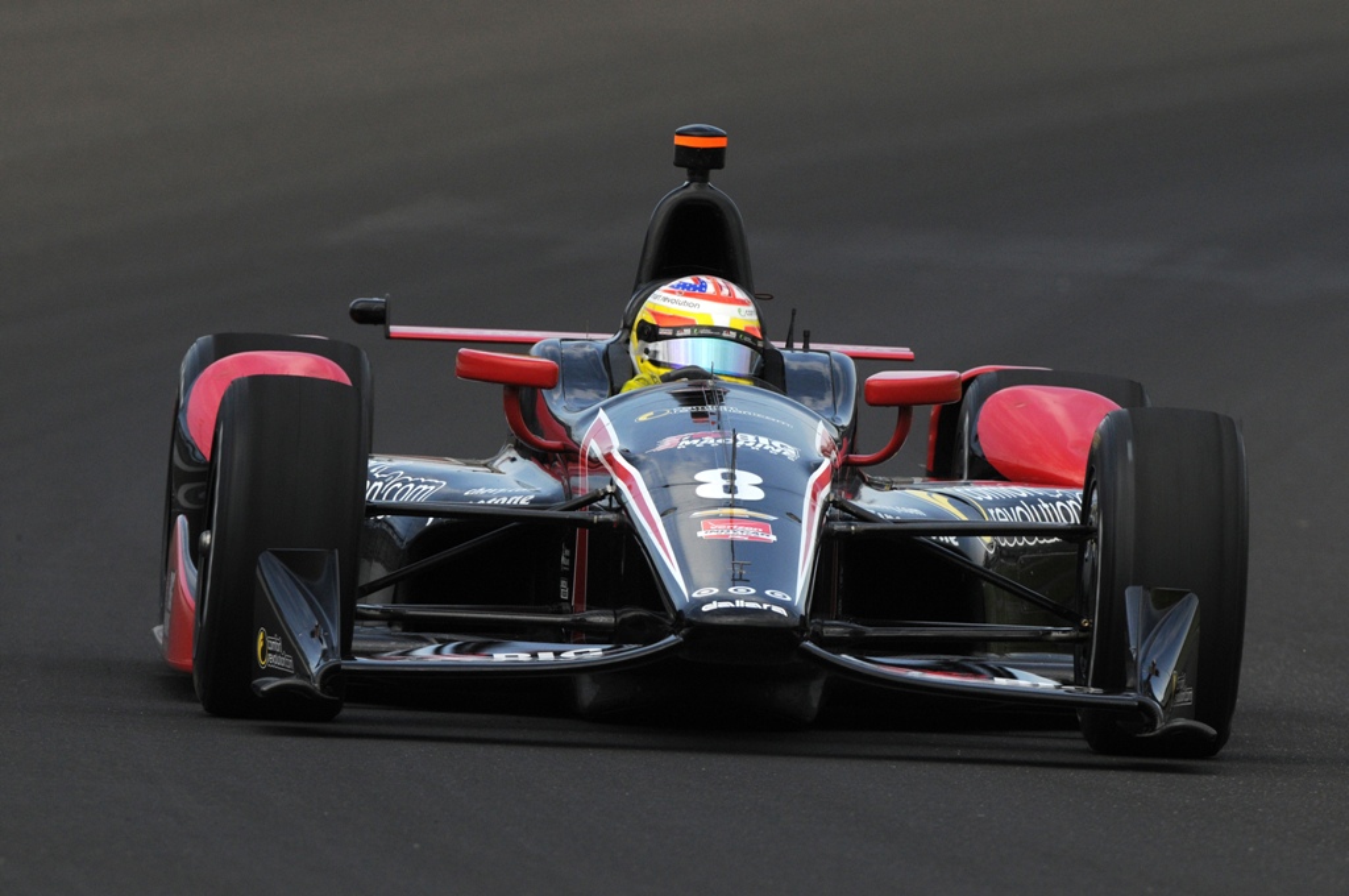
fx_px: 28068
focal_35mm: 750
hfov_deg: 2.8
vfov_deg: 1.8
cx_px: 674
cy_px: 448
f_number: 8
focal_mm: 500
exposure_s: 1/2000
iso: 500
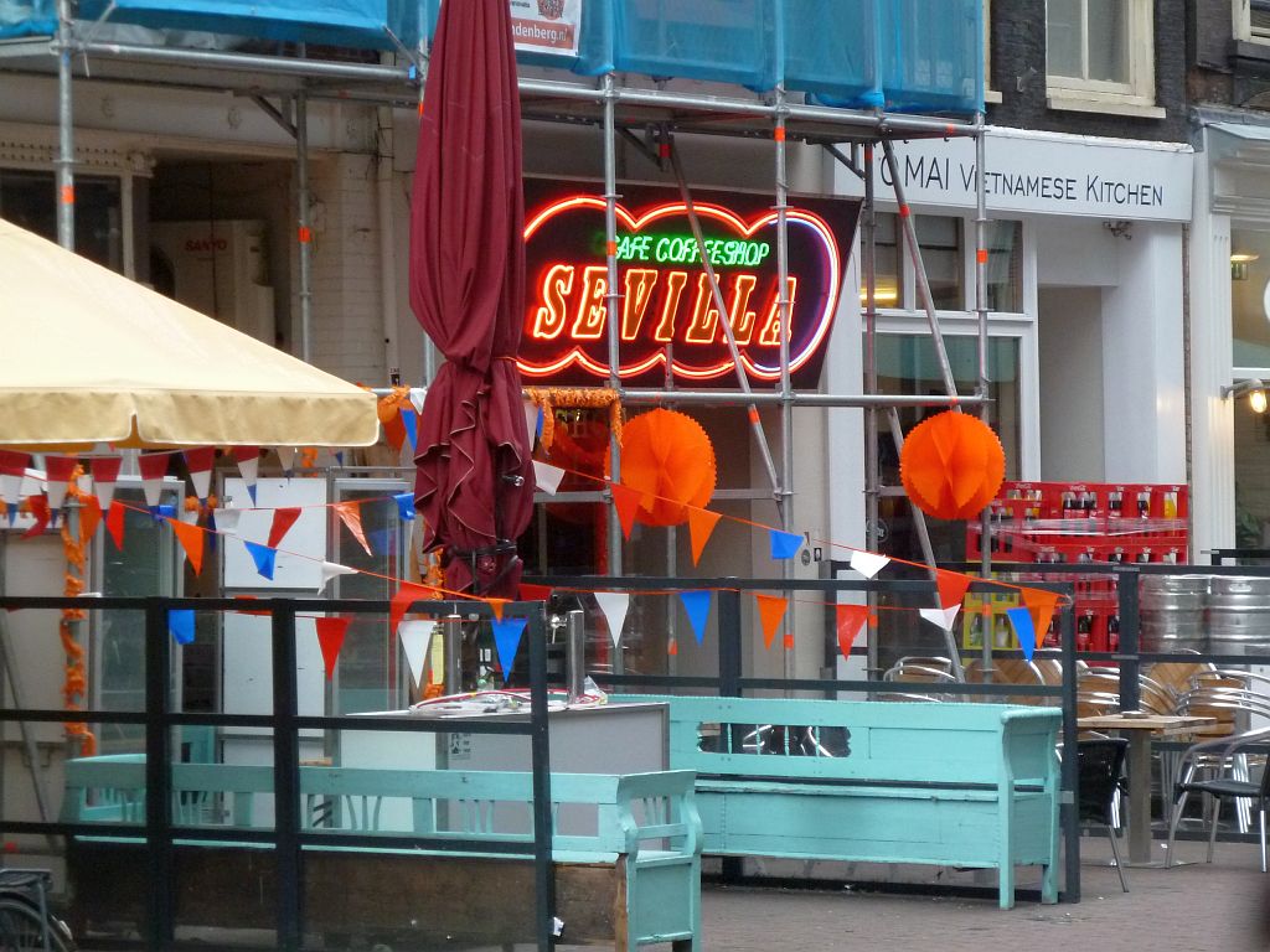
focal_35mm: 147
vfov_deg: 10.1
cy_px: 476
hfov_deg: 13.4
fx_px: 5393
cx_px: 635
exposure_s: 1/40
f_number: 4.5
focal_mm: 24.1
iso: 400
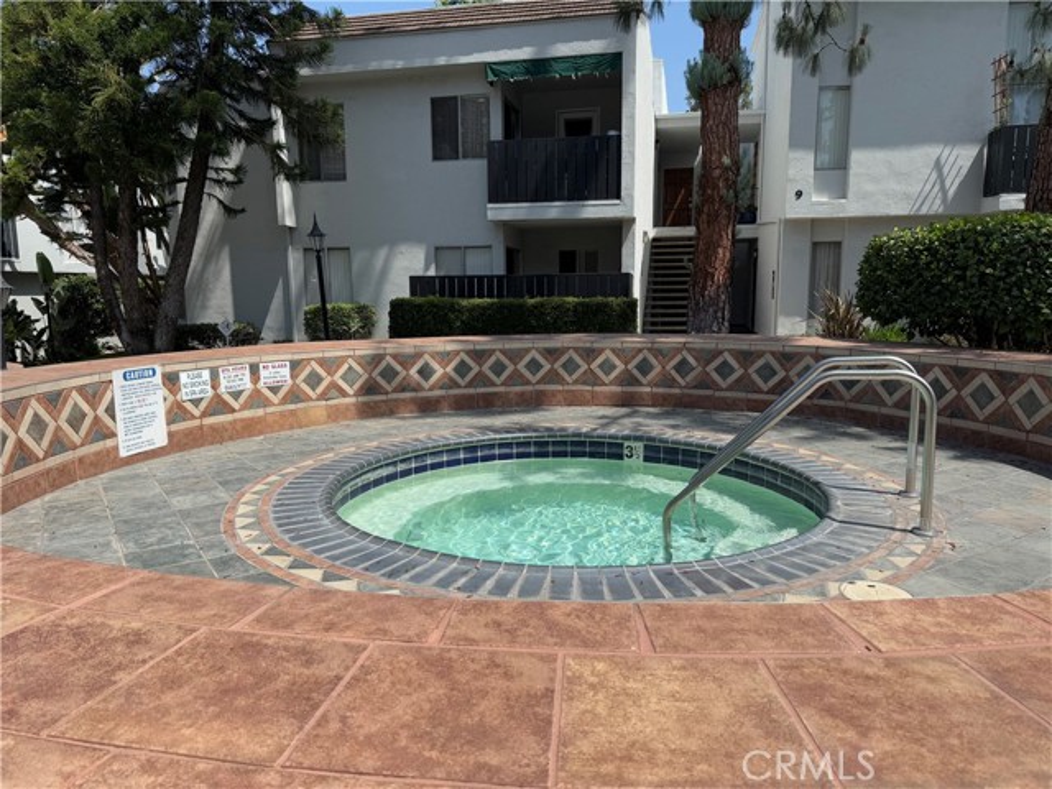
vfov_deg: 56.8
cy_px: 394
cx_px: 526
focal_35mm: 24
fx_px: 729
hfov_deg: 71.6
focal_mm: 6.76
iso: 80
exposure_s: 1/5714
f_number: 1.78
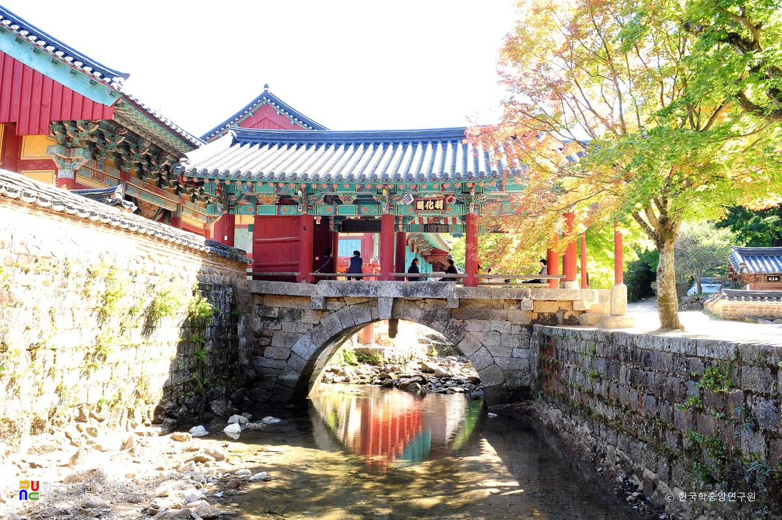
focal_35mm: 29
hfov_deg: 63.7
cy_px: 260
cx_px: 391
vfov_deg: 44.9
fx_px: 630
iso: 200
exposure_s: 1/2.5
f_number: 22
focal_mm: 29
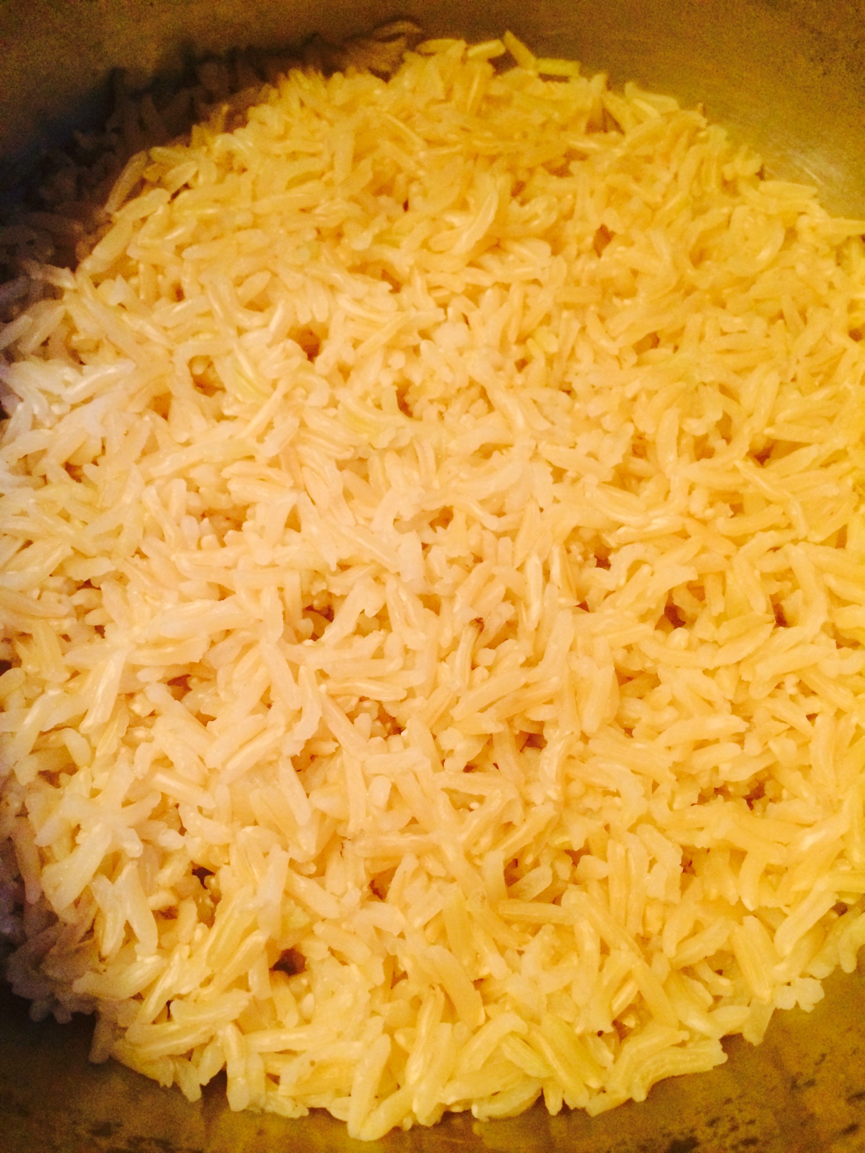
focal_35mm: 30
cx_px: 432
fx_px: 1000
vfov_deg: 60.0
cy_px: 576
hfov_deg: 46.8
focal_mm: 4.12
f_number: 2.2
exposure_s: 1/33
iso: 400
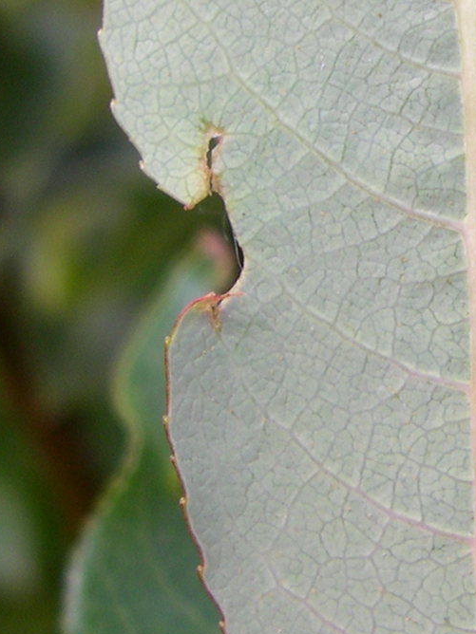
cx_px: 496
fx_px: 1668
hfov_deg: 15.9
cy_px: 159
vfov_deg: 21.4
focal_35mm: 91
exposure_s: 1/358
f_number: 2.8
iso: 100
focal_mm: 8
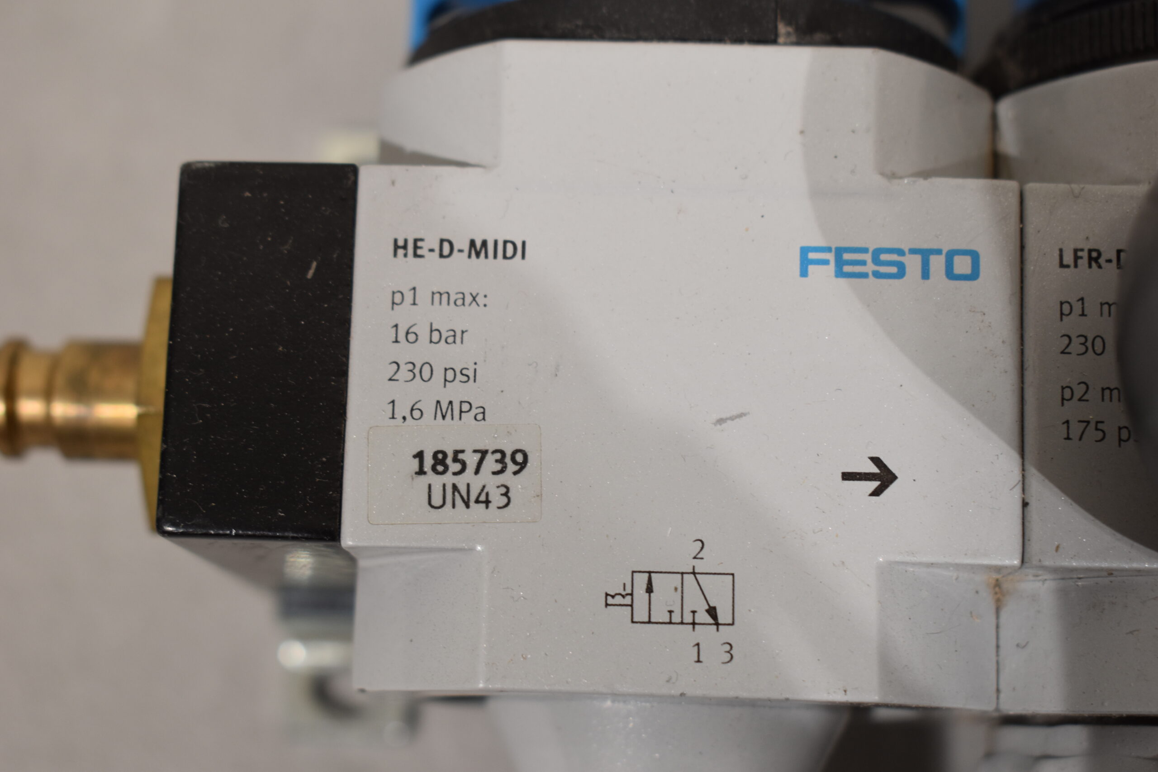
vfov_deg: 21.6
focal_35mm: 63
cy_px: 386
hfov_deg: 31.9
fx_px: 2026
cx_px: 579
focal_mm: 42
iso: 400
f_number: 5.6
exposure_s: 1/60
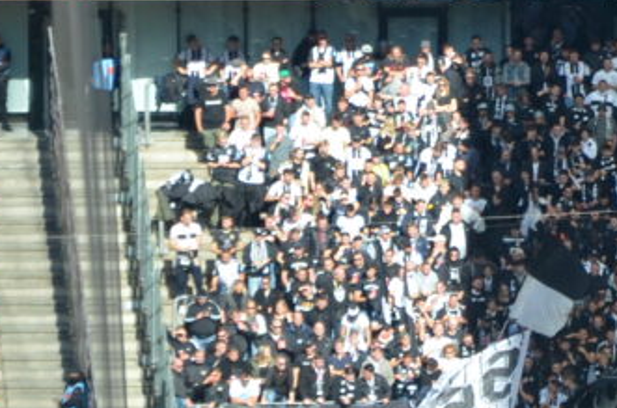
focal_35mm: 580
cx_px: 1135
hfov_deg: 3.5
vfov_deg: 2.4
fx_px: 9917
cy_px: 205
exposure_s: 1/500
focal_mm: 80
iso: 250
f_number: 5.6
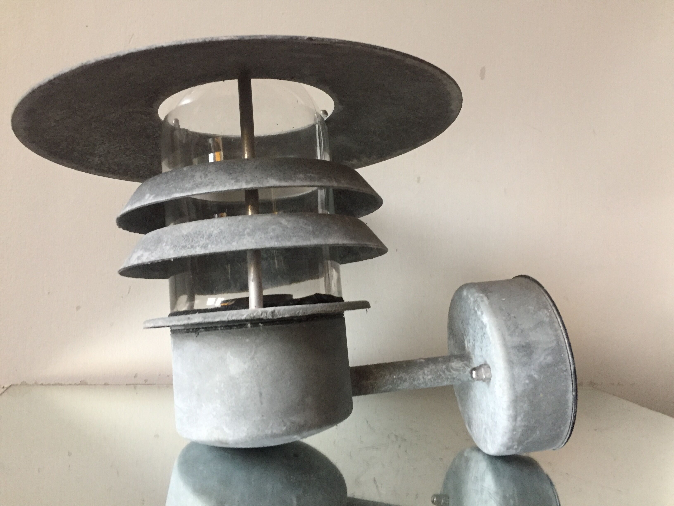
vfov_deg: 48.2
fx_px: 565
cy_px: 253
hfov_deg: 61.7
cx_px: 337
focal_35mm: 29
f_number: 2.2
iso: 250
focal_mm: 4.15
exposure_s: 1/20
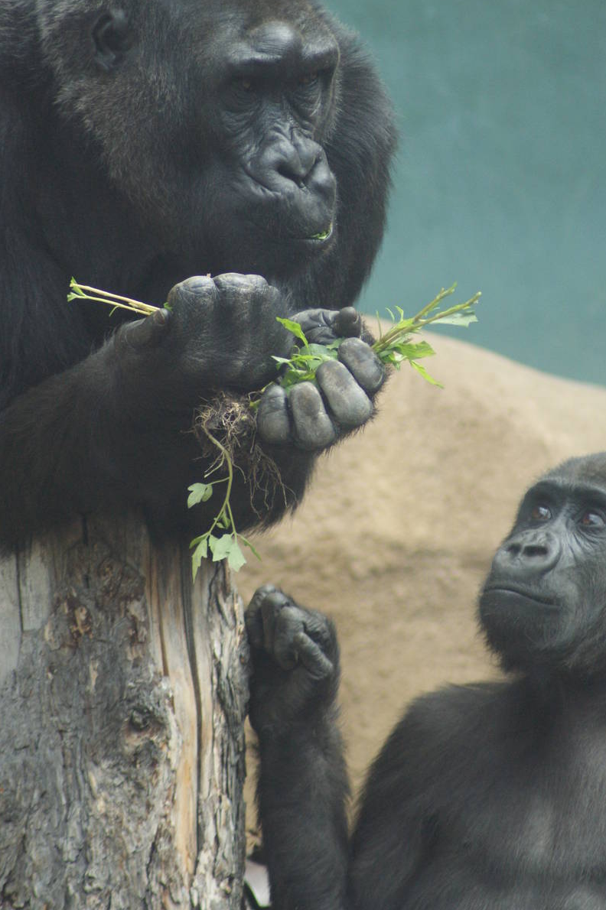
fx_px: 15293
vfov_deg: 3.4
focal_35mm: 605
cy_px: 372
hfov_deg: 2.3
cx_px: 309
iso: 400
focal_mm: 300
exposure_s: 1/320
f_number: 5.6
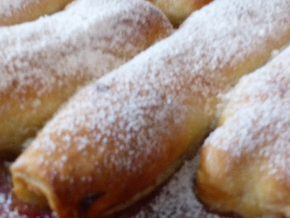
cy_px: 107
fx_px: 570
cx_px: 143
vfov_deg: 21.6
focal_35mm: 68
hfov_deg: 28.6
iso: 400
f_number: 4.5
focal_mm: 6.4
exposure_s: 1/6
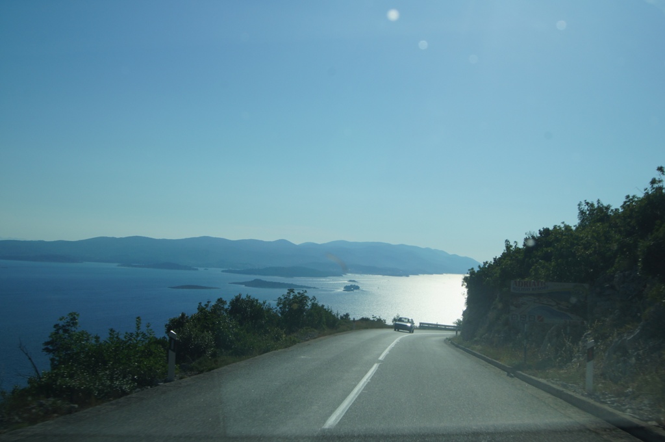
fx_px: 775
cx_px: 332
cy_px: 221
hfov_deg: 46.5
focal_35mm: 42
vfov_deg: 31.8
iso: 100
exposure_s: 1/160
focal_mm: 28
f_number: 13
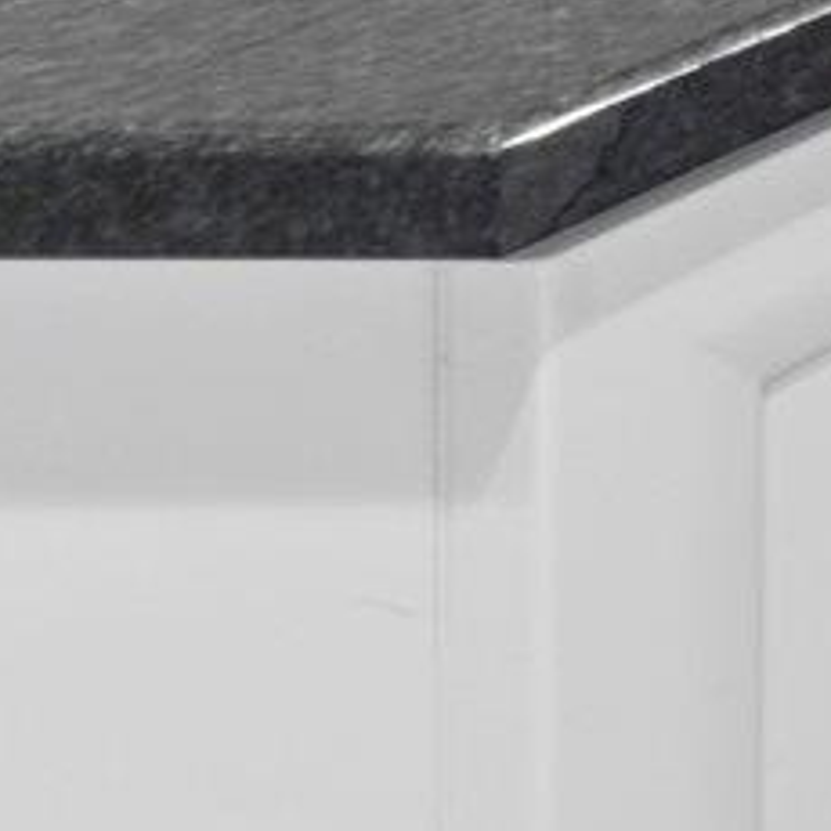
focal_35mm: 106
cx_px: 3599
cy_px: -1050
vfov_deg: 13.1
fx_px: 2879
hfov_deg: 7.5
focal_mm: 14
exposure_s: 1/1.67
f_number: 10
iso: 400
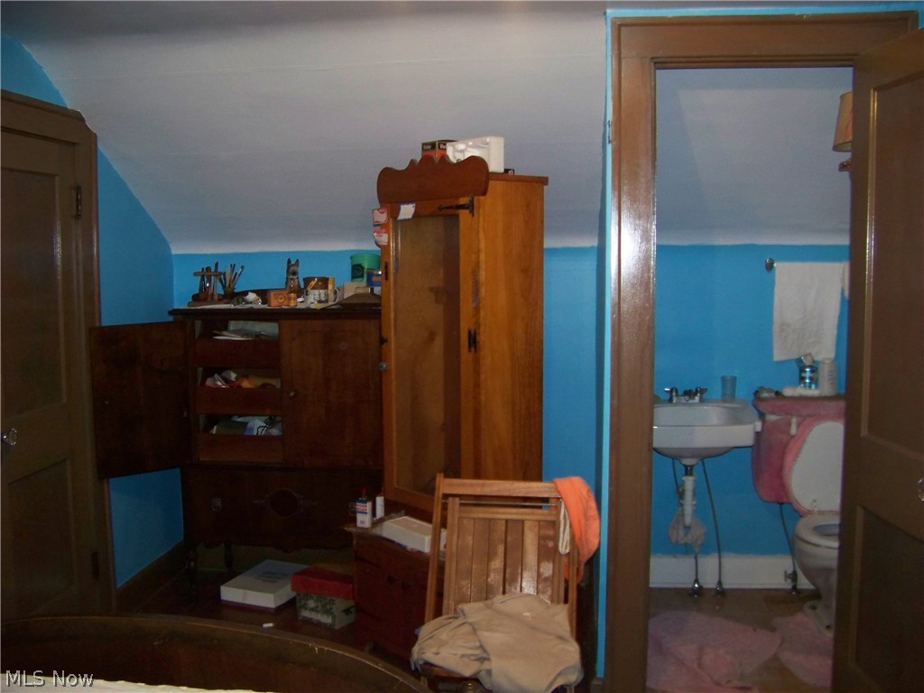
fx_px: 961
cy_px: 346
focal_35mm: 36
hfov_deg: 51.4
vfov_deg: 39.7
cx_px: 462
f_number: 2.8
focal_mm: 5.85
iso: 200
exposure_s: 1/30
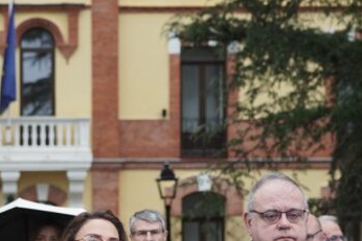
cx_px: -2
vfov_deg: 6.8
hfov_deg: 10.1
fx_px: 2032
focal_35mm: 202
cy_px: 261
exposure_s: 1/160
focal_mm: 61
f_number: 4
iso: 320
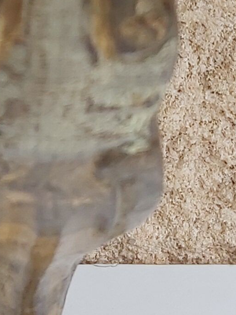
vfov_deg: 12.3
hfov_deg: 9.7
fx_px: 1383
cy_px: -173
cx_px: 63
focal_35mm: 152
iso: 64
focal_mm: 3.92
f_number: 1.7
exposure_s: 1/474
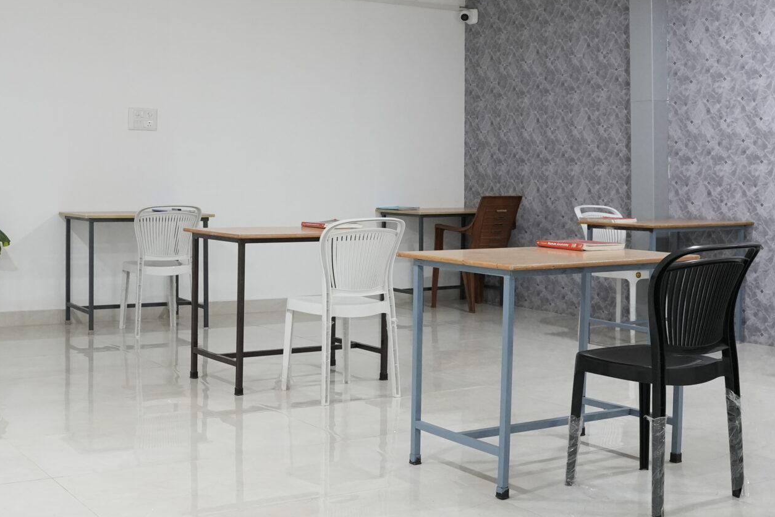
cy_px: 135
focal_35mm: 49
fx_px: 1055
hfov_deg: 39.9
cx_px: 271
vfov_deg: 27.2
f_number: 5
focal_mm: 24
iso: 3200
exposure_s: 1/100
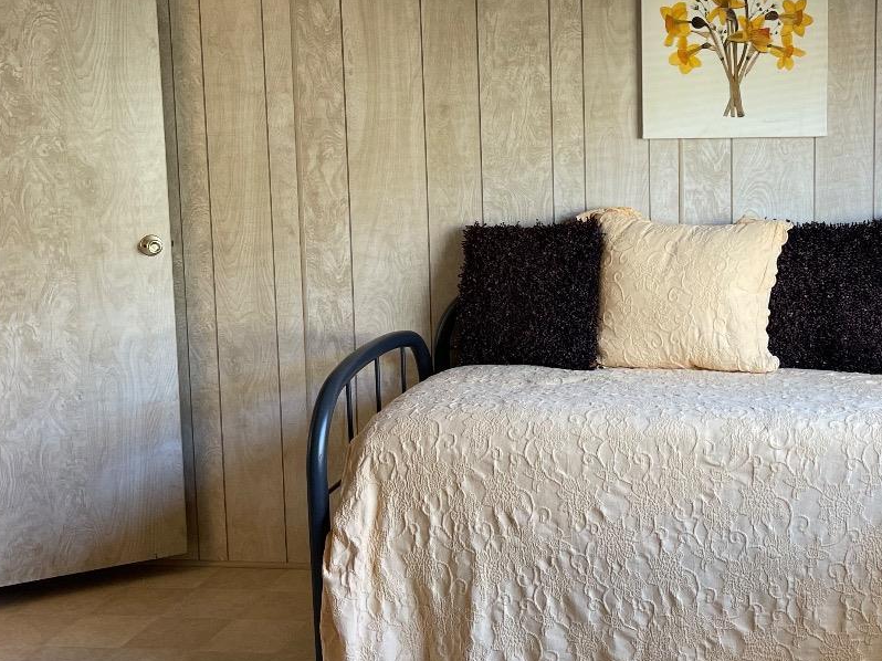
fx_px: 1197
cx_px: 622
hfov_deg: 39.7
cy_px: 280
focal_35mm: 47
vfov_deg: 30.8
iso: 80
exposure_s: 1/60
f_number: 1.6
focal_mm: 5.1
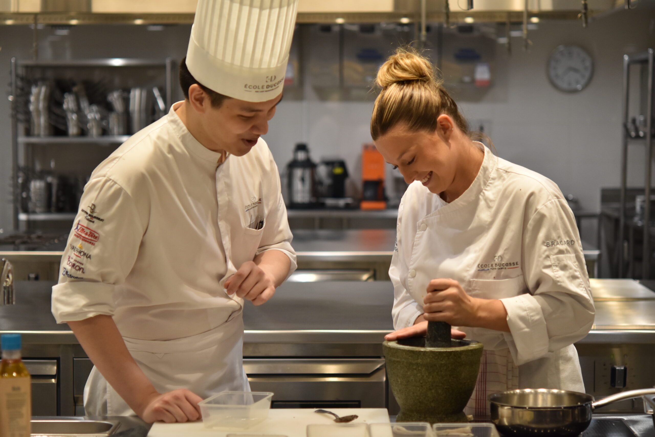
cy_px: 218
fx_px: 1637
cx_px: 328
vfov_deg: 15.2
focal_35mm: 90
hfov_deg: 22.6
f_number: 2.8
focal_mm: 60
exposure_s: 1/500
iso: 800
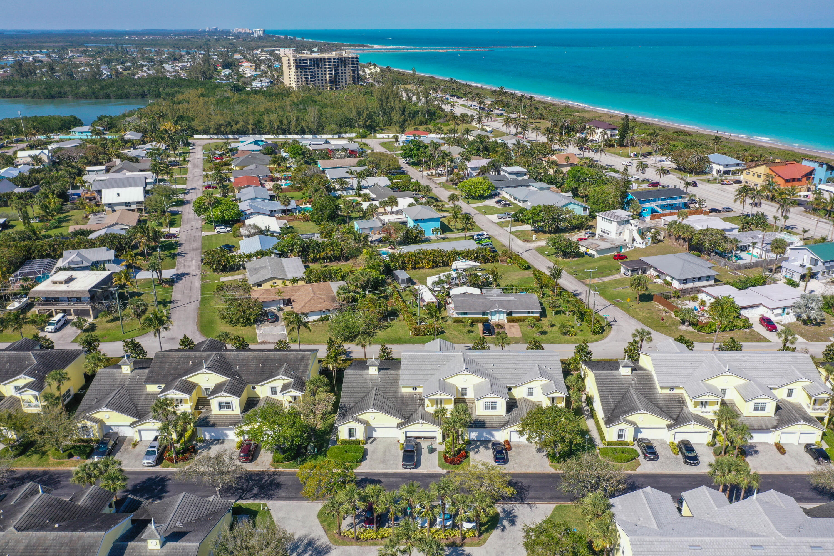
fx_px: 649
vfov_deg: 46.4
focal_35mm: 28
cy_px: 278
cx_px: 417
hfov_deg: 65.5
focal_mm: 10.26
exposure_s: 1/400
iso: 100
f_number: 5.6
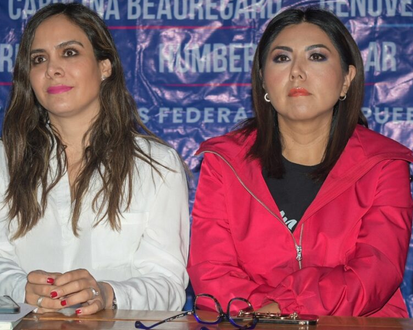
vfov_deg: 14.7
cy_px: 143
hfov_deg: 18.3
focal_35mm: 105
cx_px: 176
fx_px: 1283
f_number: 5.6
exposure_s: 1/250
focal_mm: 55
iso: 800
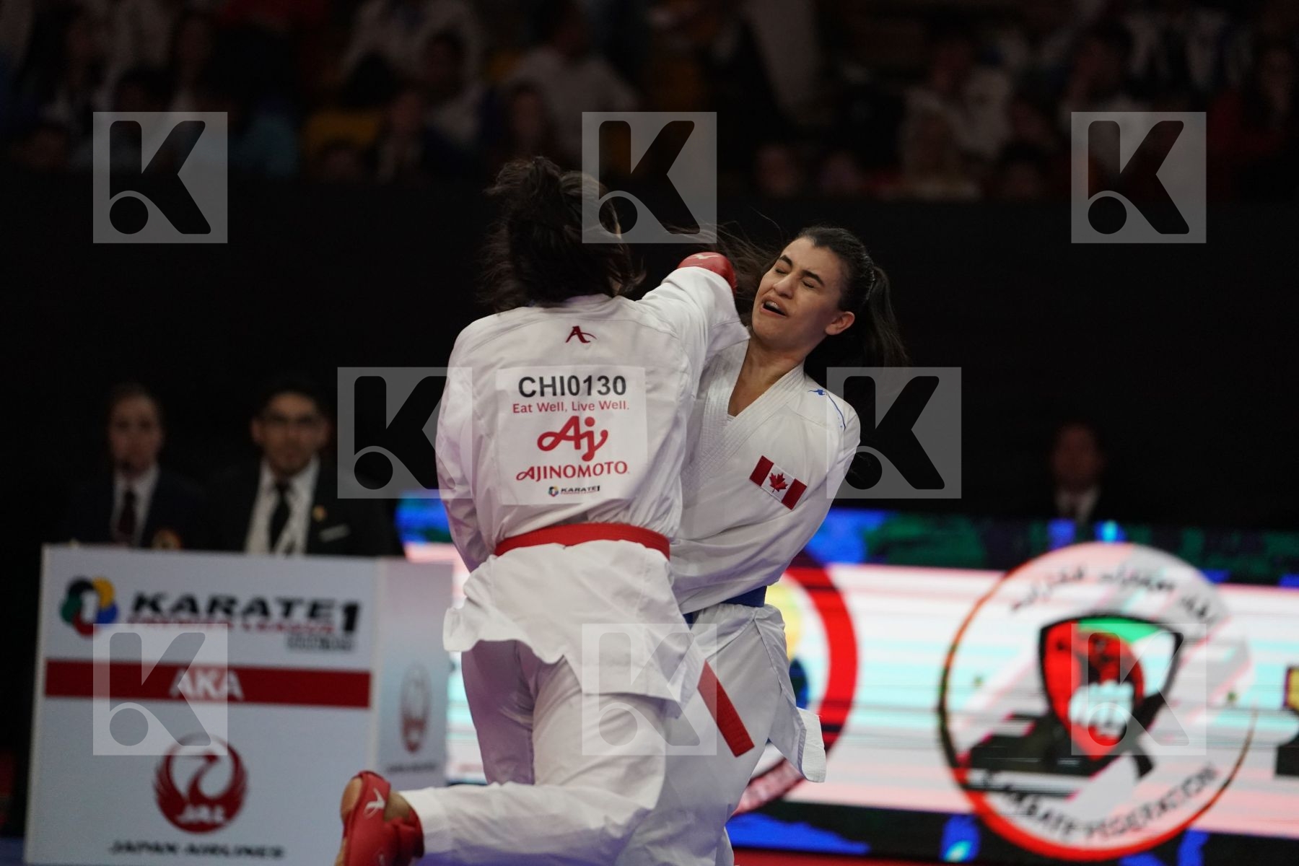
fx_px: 7216
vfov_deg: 6.9
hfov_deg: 10.3
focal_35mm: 200
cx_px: 650
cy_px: 433
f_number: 2.8
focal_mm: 200
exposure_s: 1/1000
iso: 4000
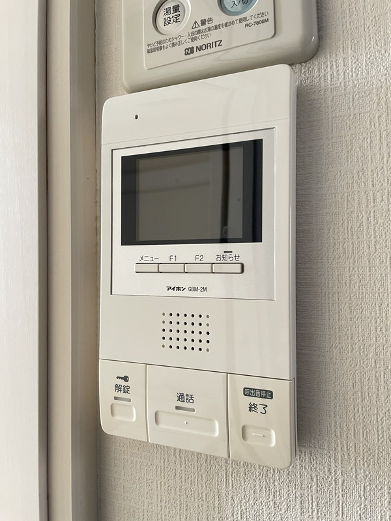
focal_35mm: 26
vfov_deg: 67.3
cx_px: 196
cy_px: 260
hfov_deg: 53.1
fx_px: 392
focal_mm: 4.2
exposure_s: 1/60
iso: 200
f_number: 1.6
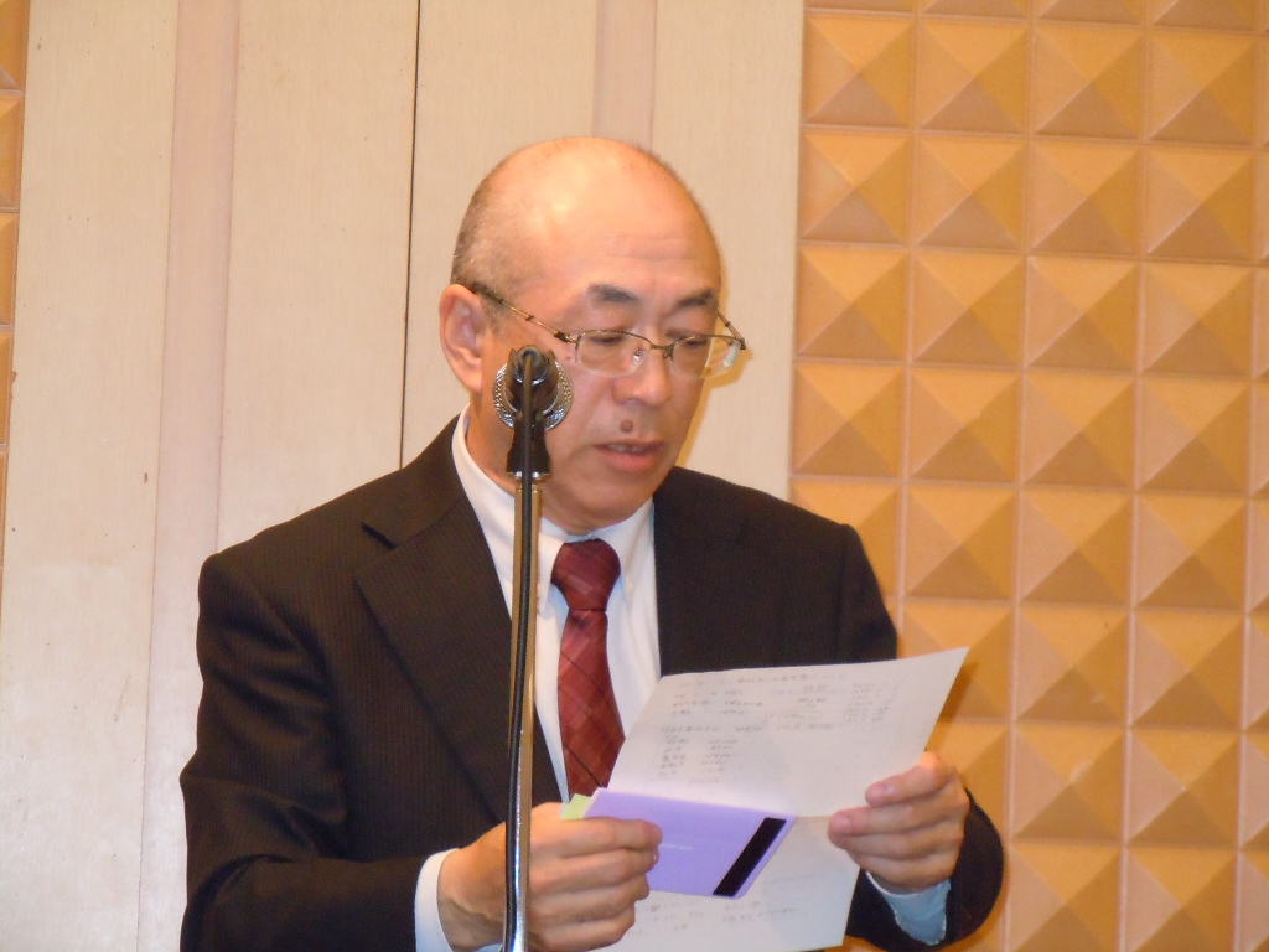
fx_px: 5572
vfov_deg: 9.8
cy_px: 476
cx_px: 634
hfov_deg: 13.0
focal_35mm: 152
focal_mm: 27.4
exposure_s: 1/60
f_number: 4.6
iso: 1000
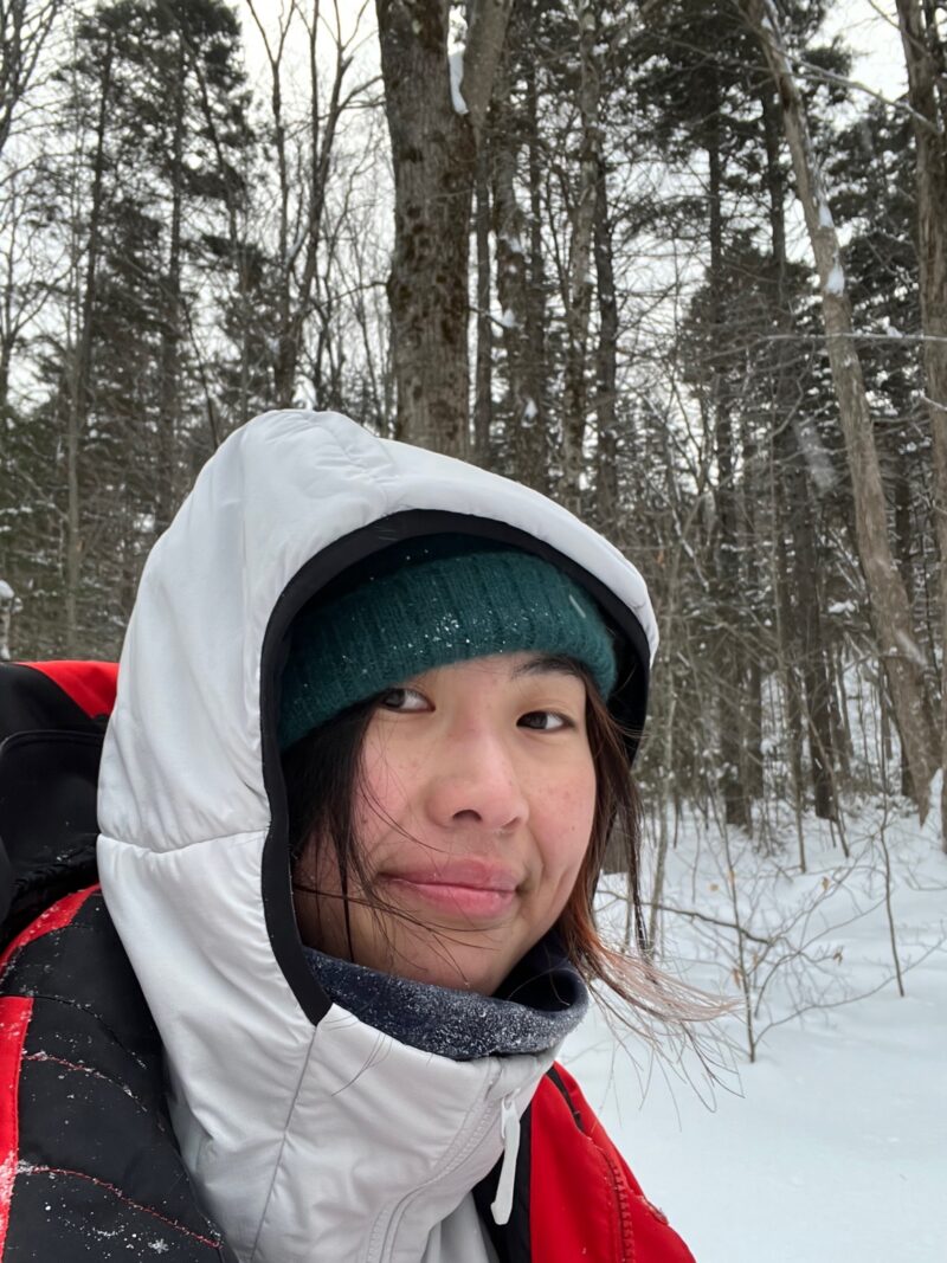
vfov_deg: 60.0
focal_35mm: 30
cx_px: 474
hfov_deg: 46.8
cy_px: 632
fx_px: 1095
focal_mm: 2.71
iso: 100
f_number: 2.2
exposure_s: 1/69
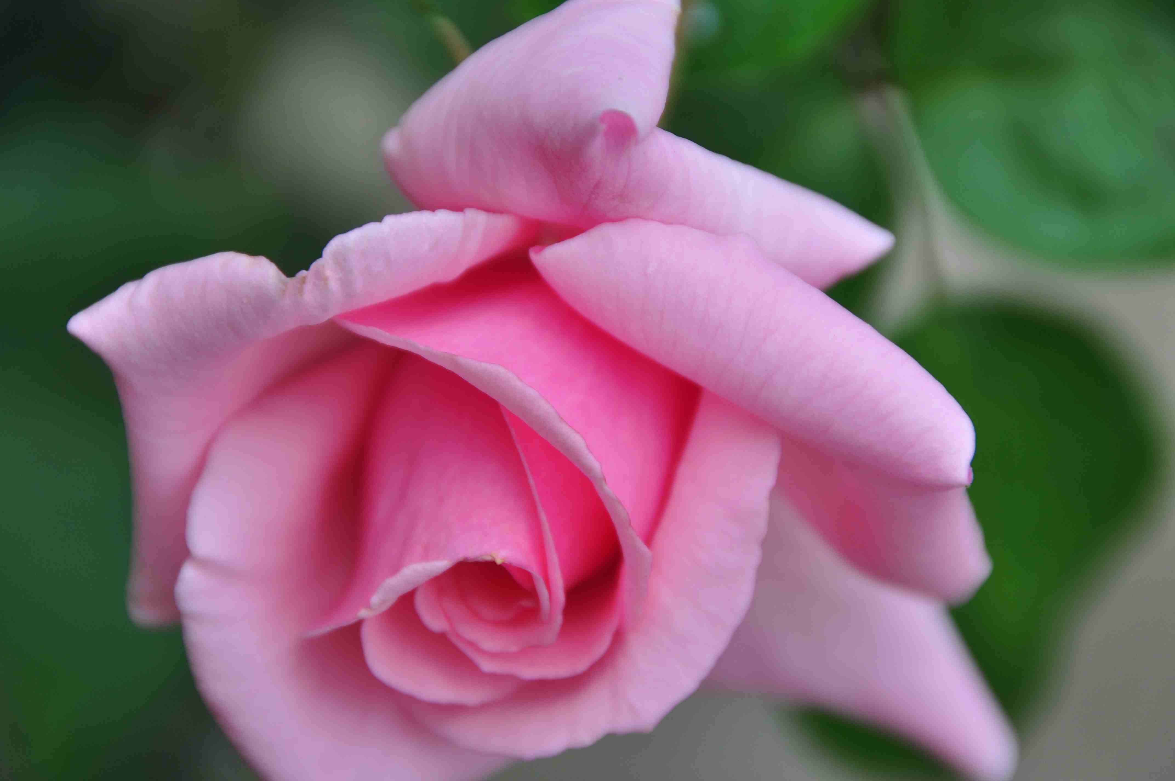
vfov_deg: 3.7
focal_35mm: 375
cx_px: 588
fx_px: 12225
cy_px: 390
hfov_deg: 5.5
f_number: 6.3
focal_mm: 250
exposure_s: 1/160
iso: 200
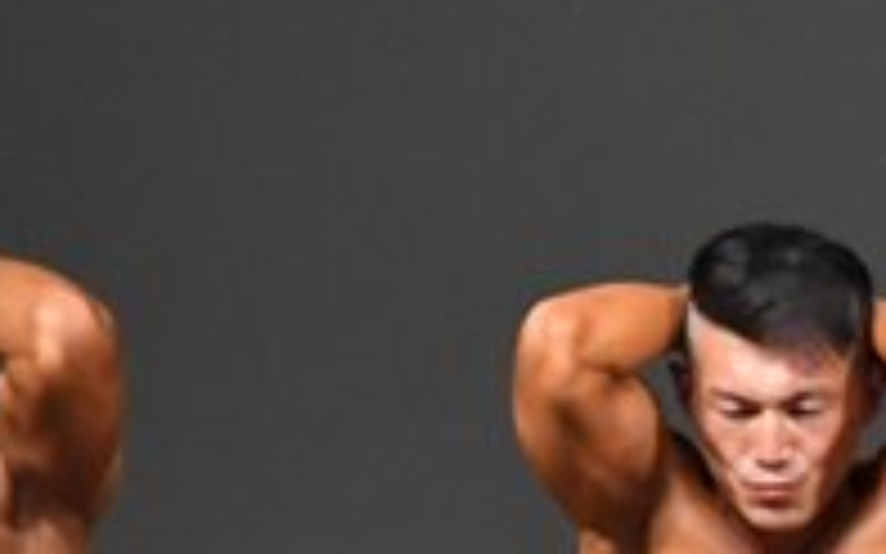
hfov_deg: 1.5
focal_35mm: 1386
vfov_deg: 0.9
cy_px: 1103
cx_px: 1684
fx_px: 33457
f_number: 5.6
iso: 5000
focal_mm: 230
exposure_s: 1/400
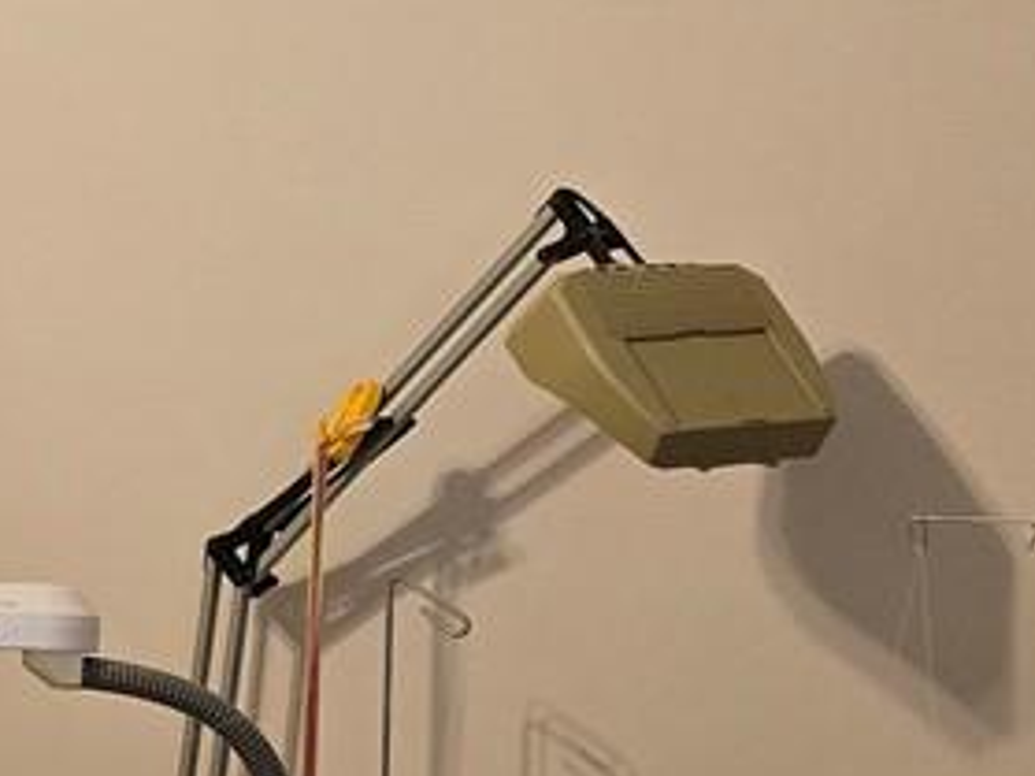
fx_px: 3945
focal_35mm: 132
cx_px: -1224
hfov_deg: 12.6
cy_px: 527
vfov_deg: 11.2
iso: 500
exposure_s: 1/120
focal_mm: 6.3
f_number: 1.7
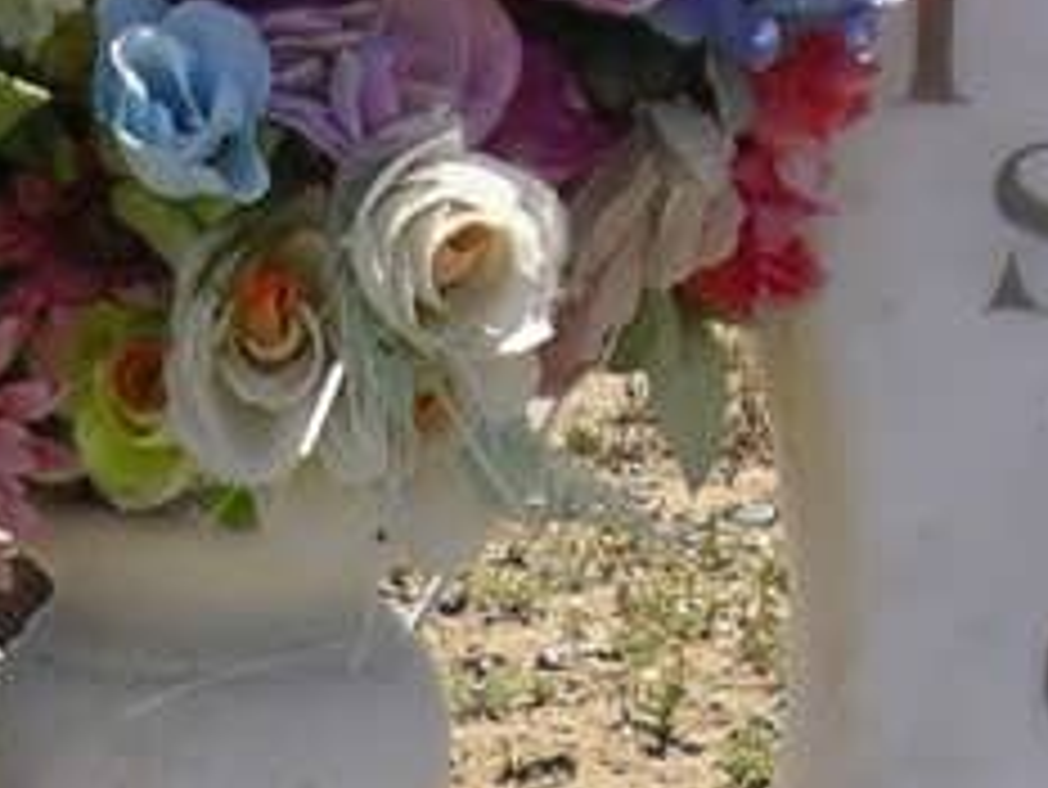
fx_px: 11086
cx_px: -270
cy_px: 1270
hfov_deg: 5.4
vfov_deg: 4.0
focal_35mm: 366
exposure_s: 1/500
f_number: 3.9
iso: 50
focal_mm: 10.9
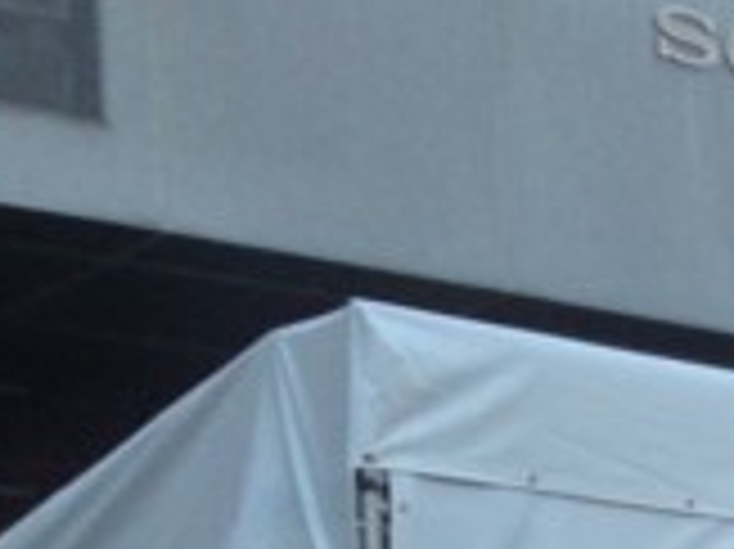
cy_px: 1269
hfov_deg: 10.8
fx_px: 3433
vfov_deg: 8.4
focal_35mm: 162
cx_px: 1594
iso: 100
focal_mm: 4.13
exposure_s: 1/20
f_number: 2.4
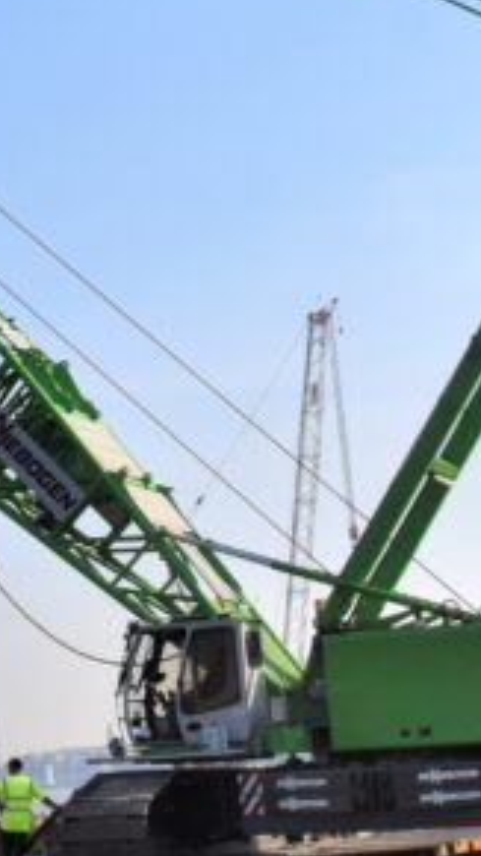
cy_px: 25
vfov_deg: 20.7
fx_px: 2269
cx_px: -227
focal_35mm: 100
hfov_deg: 11.6
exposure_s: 1/500
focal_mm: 18
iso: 200
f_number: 11
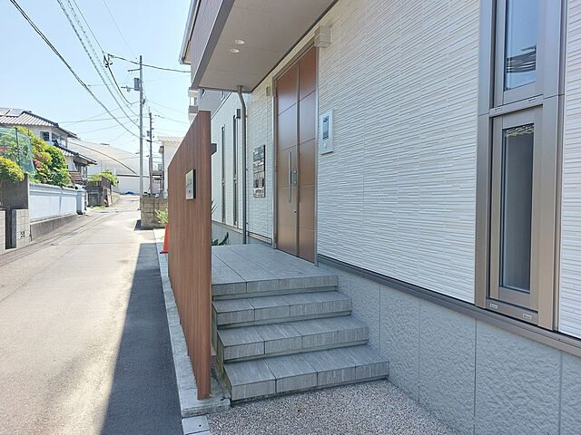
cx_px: 290
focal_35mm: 24
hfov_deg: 71.6
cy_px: 218
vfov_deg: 56.8
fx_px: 403
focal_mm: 5.23
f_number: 1.8
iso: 25
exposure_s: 1/181
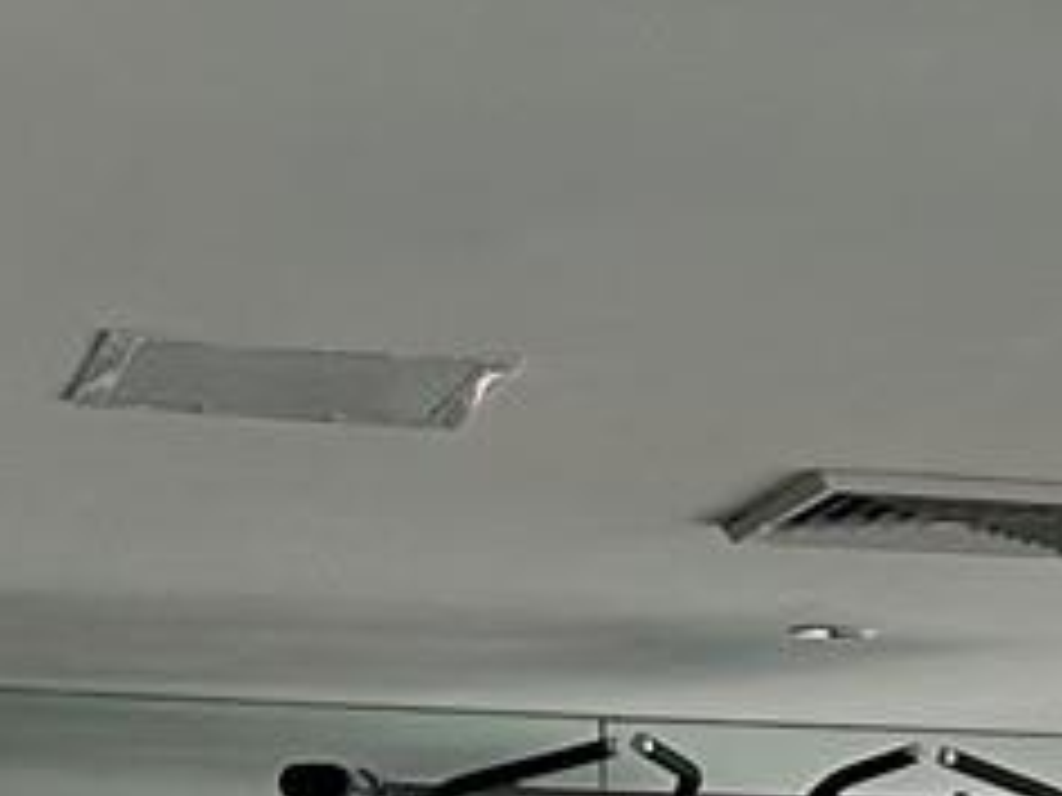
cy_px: 1668
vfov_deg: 8.6
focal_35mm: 163
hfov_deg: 11.9
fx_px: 5001
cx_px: 1210
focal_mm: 6.86
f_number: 1.78
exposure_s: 1/120
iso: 160
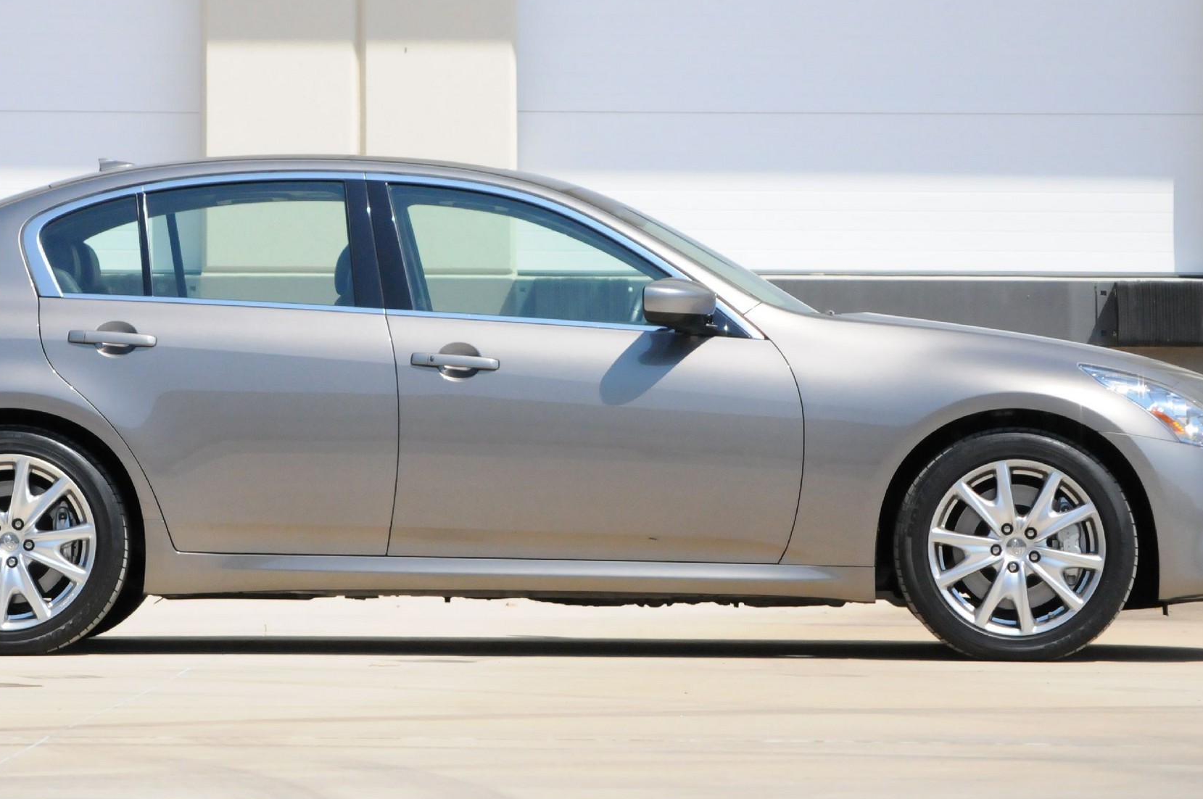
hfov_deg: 9.1
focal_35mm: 226
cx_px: 502
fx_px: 7543
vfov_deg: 6.1
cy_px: 271
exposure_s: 1/8000
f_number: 5.6
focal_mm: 100
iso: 2000
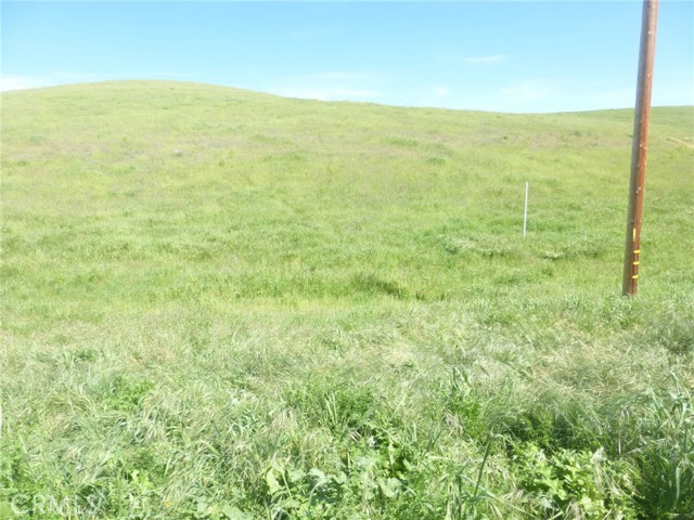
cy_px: 260
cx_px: 347
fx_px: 481
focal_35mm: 24
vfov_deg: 56.8
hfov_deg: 71.6
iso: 100
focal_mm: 4.3
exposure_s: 1/320
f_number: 4
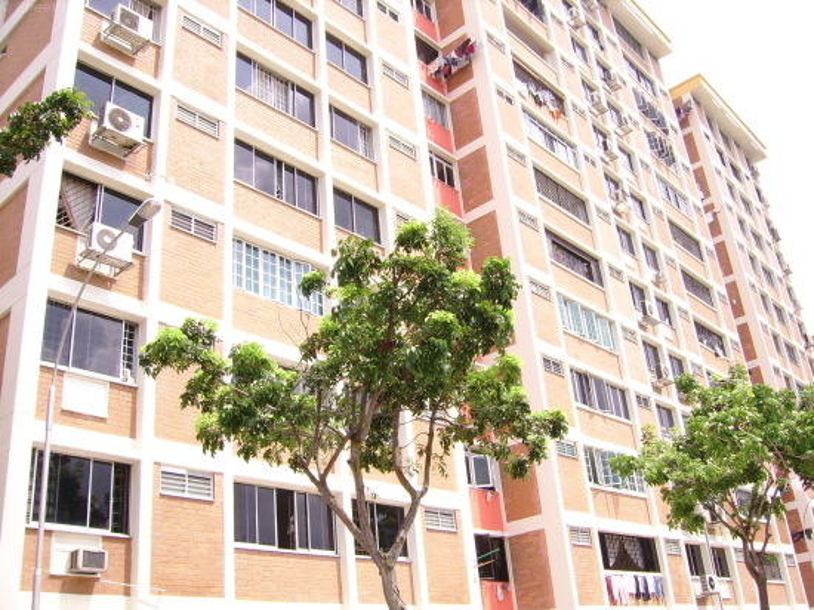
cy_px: 305
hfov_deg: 52.6
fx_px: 823
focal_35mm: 35
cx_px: 407
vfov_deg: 40.7
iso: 50
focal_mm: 5.95
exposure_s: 1/229
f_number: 5.8
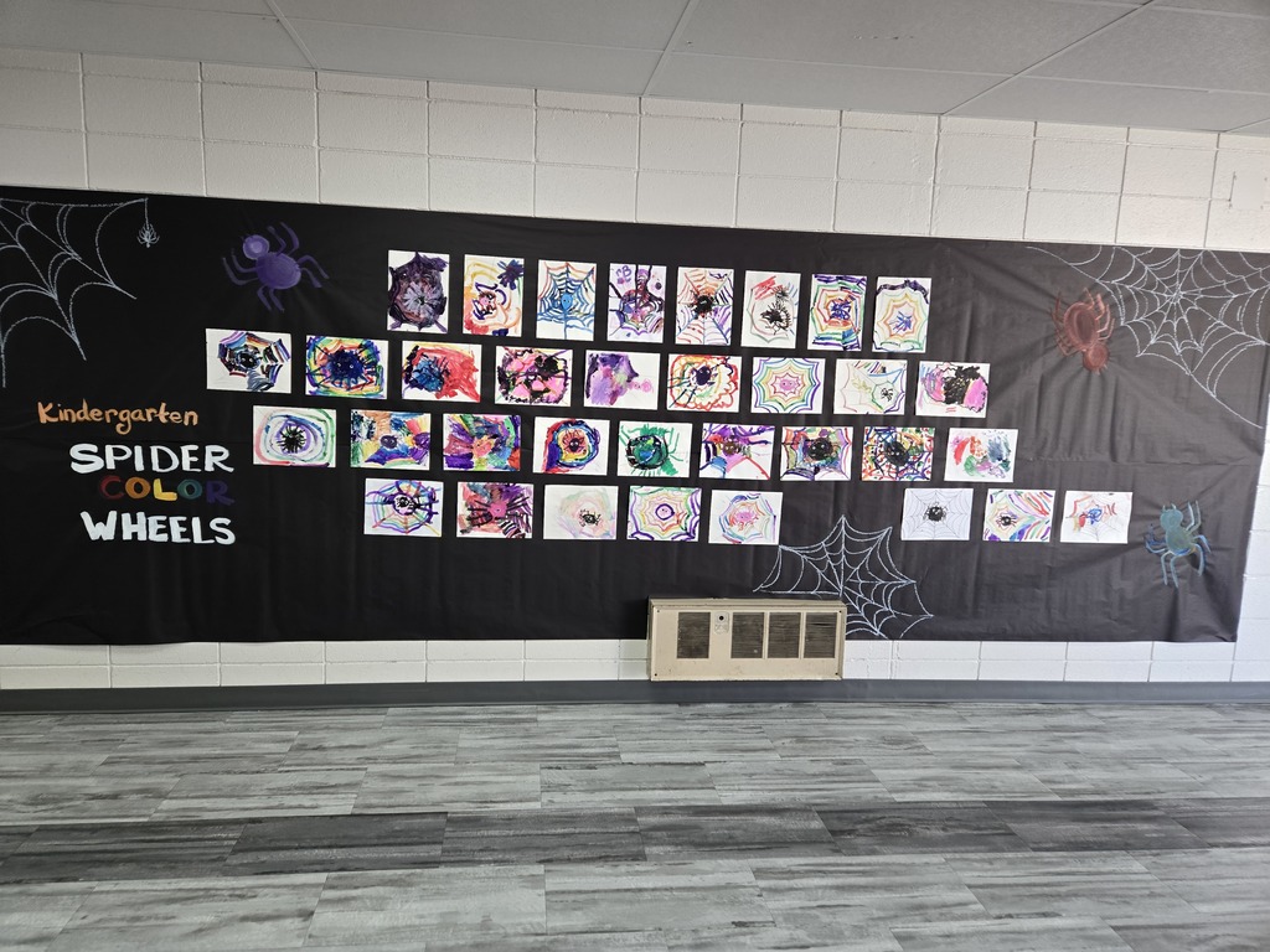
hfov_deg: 73.9
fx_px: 844
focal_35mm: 23
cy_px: 476
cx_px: 635
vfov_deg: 58.9
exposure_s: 1/120
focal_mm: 5.4
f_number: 1.8
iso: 125
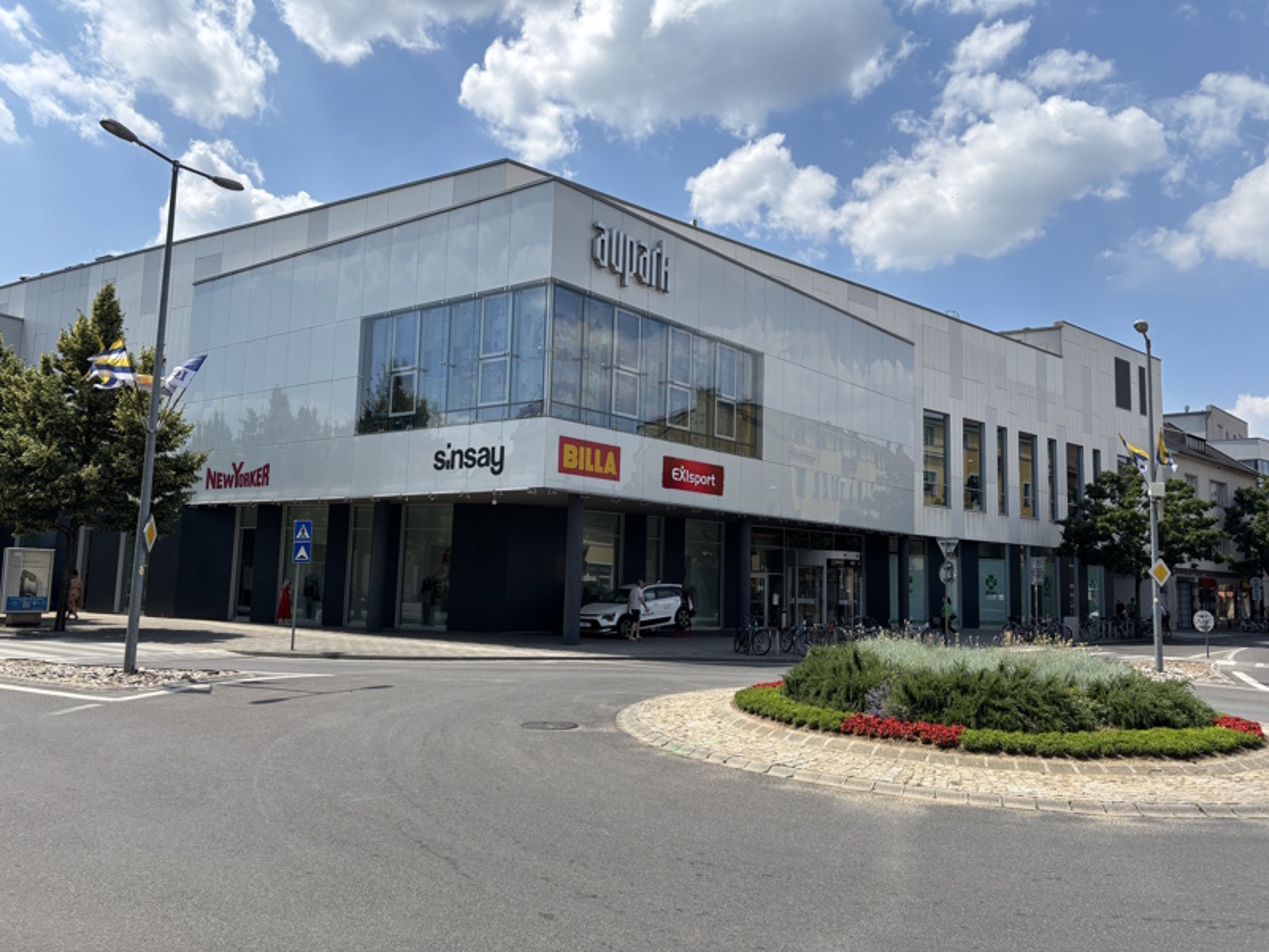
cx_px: 634
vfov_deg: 53.1
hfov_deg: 67.3
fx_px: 953
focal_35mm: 26
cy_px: 476
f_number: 1.6
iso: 50
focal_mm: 5.96
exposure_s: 1/3788
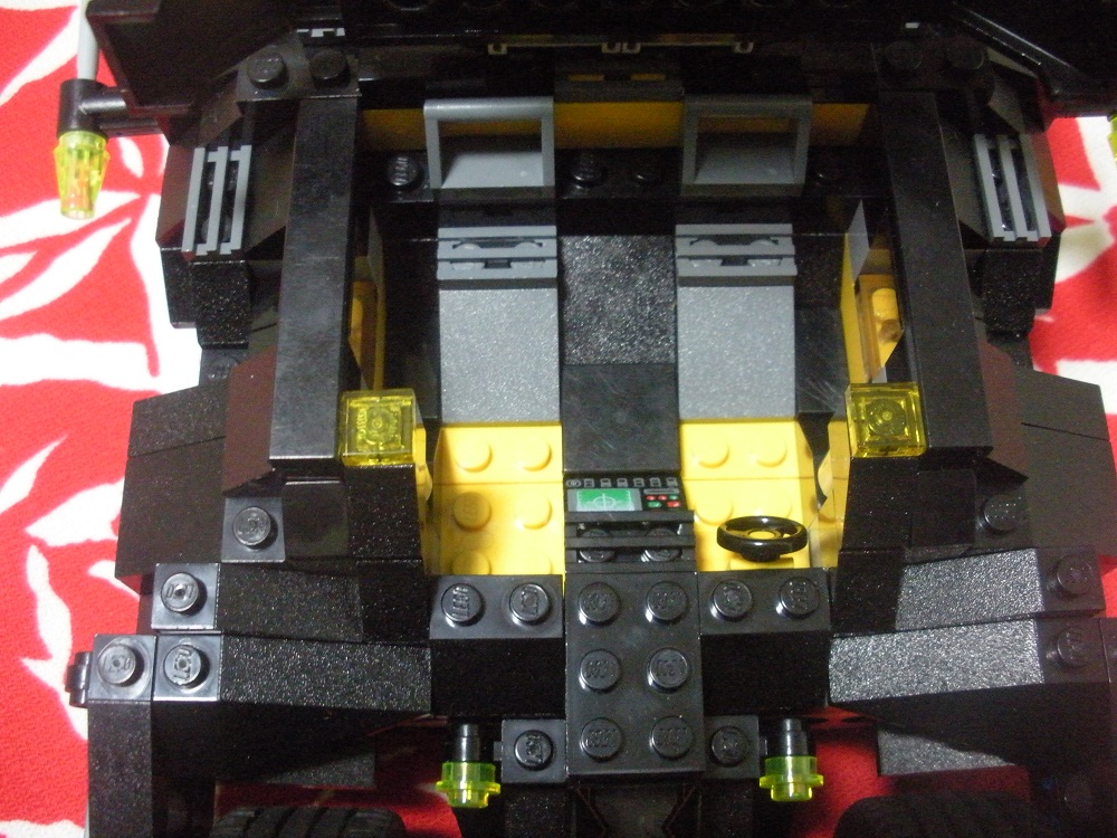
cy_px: 419
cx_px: 558
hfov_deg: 51.4
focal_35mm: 36
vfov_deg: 39.7
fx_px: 1162
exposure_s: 1/7.5
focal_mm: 6.3
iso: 800
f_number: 3.5
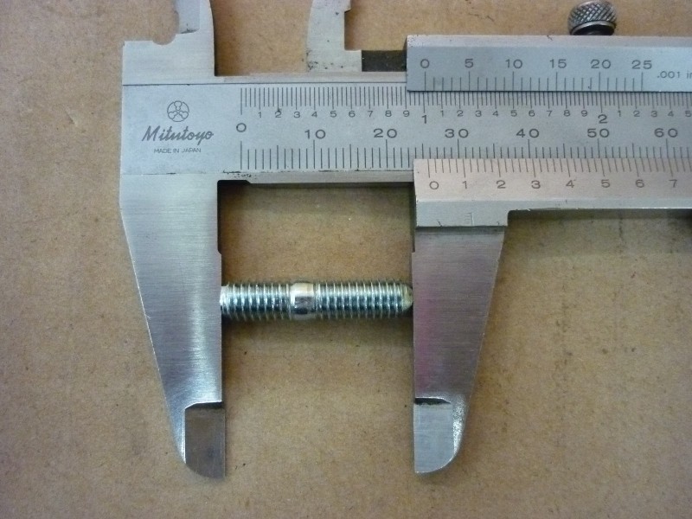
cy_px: 260
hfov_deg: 55.4
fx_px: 660
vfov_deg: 42.9
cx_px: 346
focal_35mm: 33
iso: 800
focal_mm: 5.5
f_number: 2.8
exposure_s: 1/25
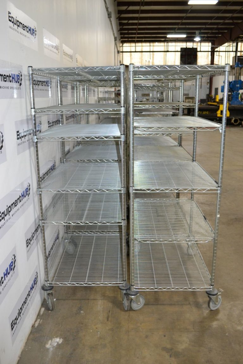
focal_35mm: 30
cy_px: 182
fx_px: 304
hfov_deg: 43.6
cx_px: 122
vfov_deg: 61.9
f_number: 3.8
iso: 640
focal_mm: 20
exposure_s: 1/60
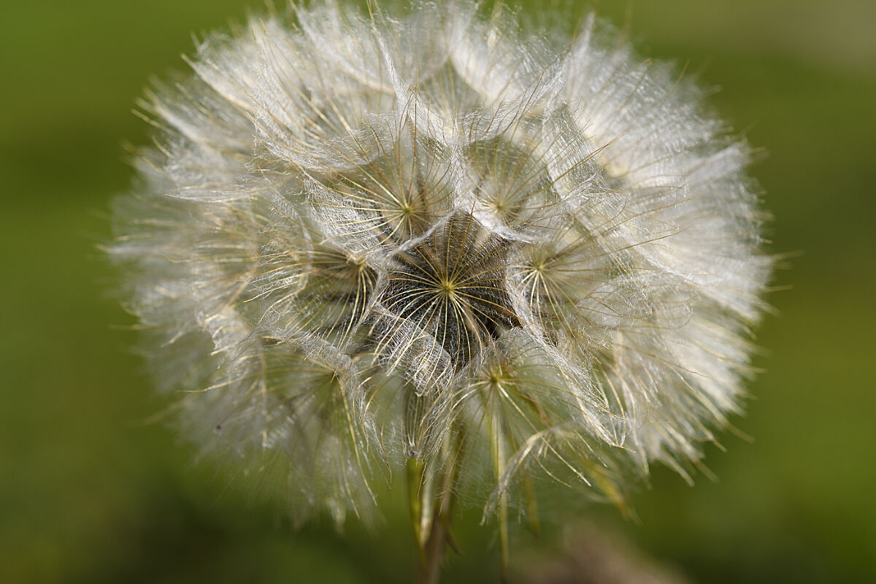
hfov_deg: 22.6
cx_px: 438
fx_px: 2190
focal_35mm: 90
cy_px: 292
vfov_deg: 15.2
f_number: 6.3
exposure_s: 1/640
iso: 100
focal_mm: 60
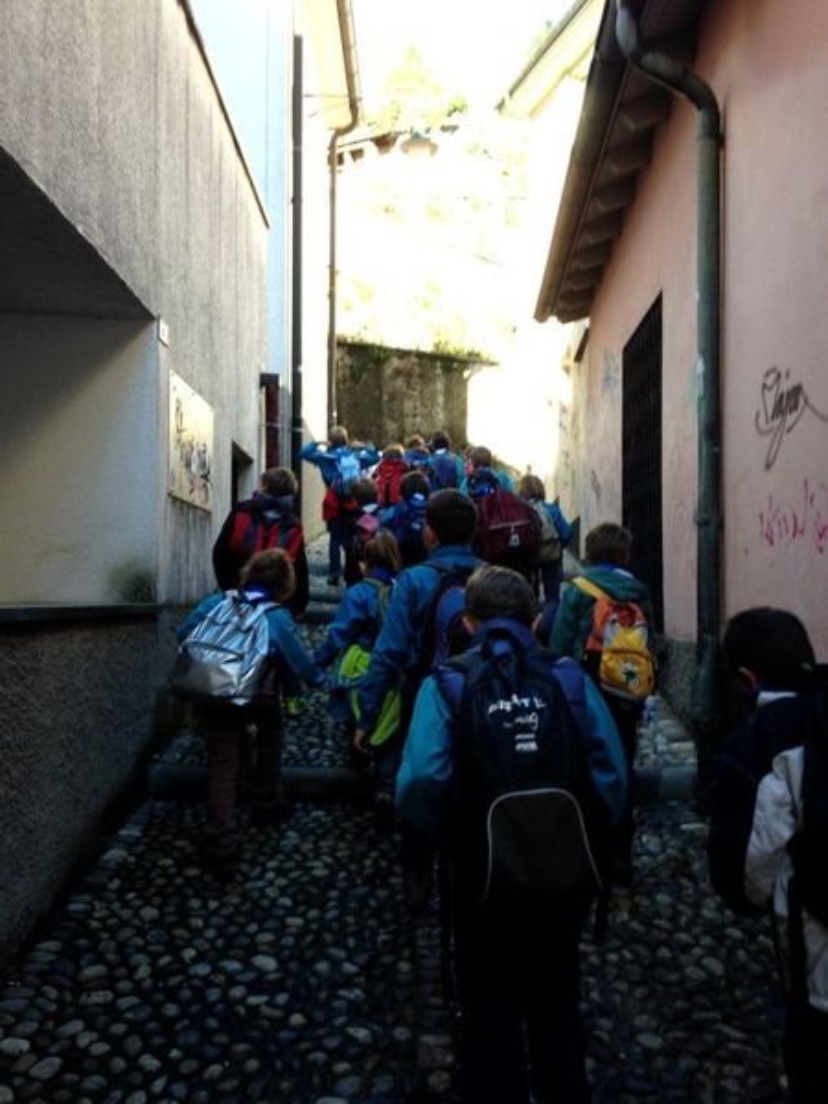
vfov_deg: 55.4
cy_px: 552
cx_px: 414
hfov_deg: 42.9
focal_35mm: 33
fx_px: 1052
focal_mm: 4.12
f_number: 2.4
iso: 64
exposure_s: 1/120
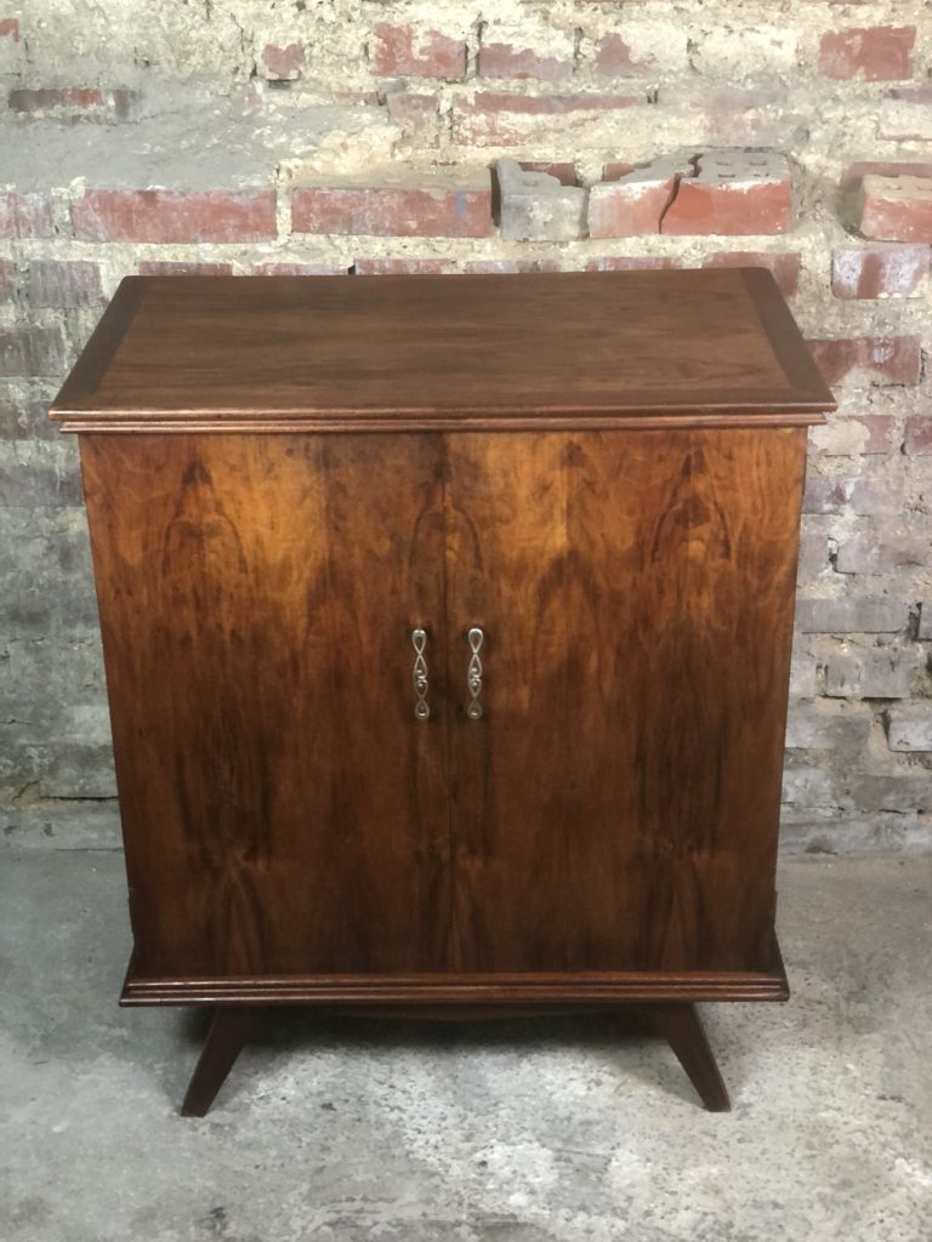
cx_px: 466
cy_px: 621
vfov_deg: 36.8
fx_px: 1867
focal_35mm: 52
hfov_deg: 28.0
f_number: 2.4
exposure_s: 1/25
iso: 160
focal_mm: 6
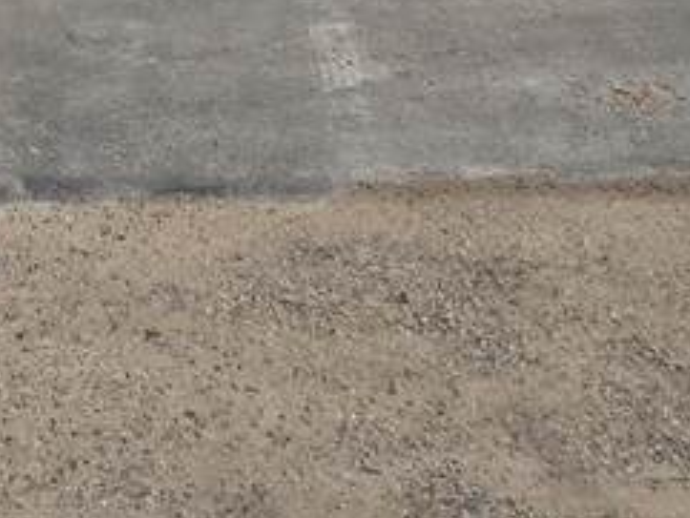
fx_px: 1376
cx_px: -172
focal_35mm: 69
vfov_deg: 15.4
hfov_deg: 24.9
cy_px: -612
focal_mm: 2.2
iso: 50
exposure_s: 1/6444
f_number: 2.2
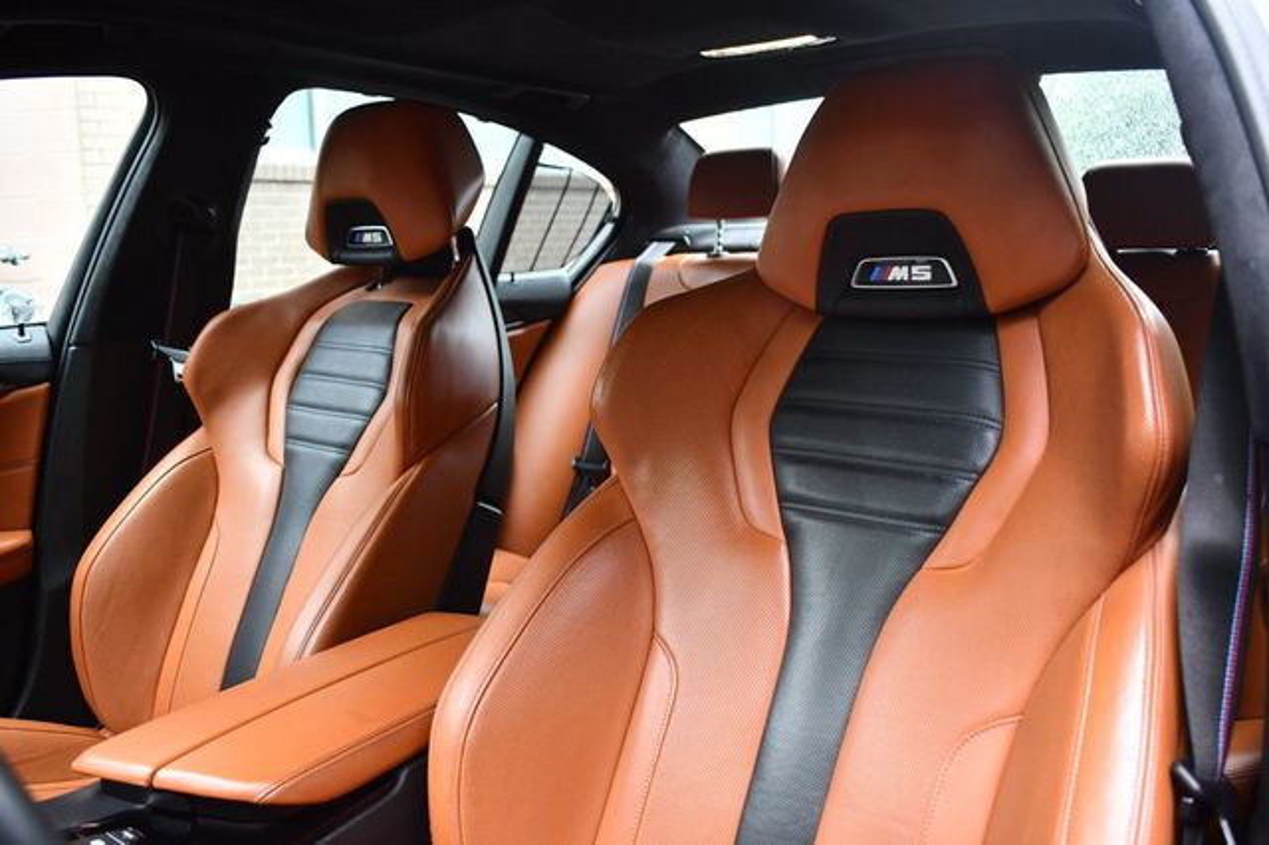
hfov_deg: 62.0
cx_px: 634
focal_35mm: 30
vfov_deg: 43.6
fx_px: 1057
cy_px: 422
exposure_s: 1/125
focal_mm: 20
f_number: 3.8
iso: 1400
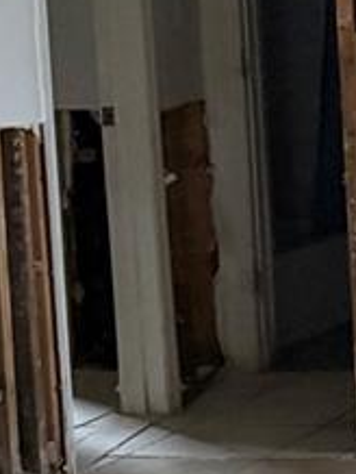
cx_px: 923
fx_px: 1807
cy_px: 198
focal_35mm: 132
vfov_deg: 14.9
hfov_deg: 9.6
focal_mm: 6.76
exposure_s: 1/45
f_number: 1.78
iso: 800
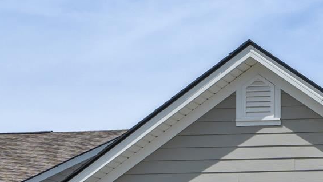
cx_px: 503
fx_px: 1191
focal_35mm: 139
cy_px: 274
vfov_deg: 8.5
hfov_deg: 14.3
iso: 200
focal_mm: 30
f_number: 8
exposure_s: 1/1000
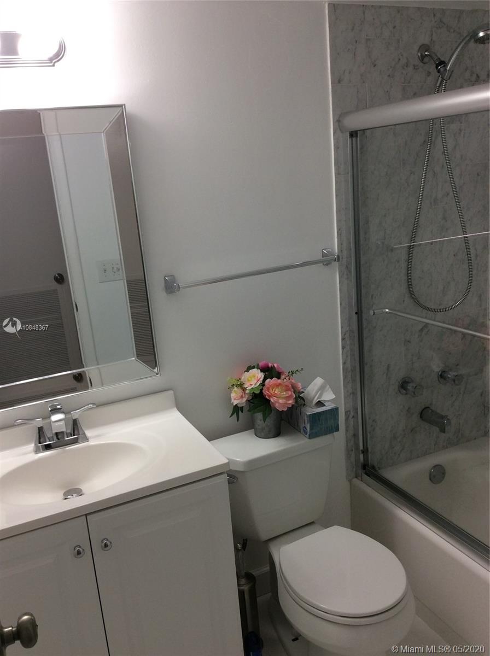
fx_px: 606
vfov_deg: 56.9
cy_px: 328
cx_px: 245
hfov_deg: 44.0
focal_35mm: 32
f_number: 2.4
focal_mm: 3.3
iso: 32
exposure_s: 1/24
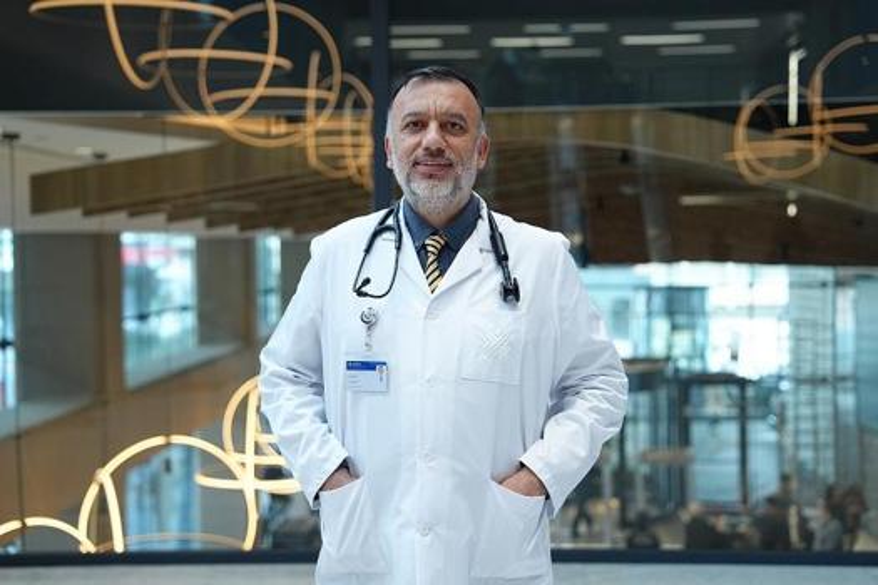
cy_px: 292
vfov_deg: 23.4
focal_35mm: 58
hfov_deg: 34.5
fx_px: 1414
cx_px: 439
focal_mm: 58
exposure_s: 1/500
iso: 800
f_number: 2.8
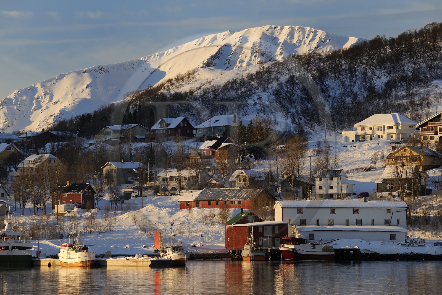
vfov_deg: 7.6
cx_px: 221
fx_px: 2209
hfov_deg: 11.4
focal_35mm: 180
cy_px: 148
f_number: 9
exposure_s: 1/250
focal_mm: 180
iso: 200
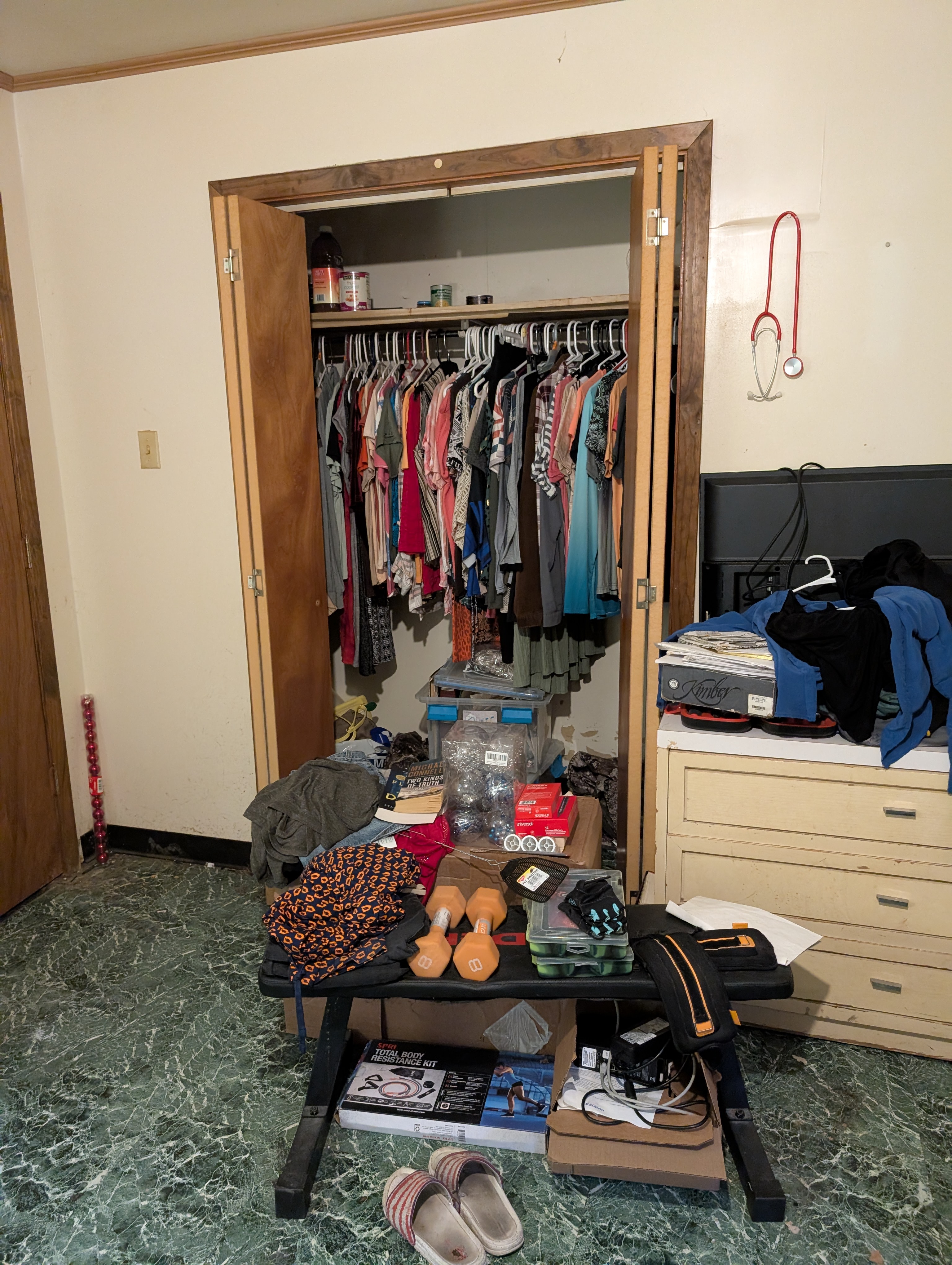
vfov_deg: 71.5
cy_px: 632
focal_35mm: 24
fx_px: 878
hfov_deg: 56.9
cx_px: 476
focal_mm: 6.9
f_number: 1.68
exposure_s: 1/120
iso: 2885
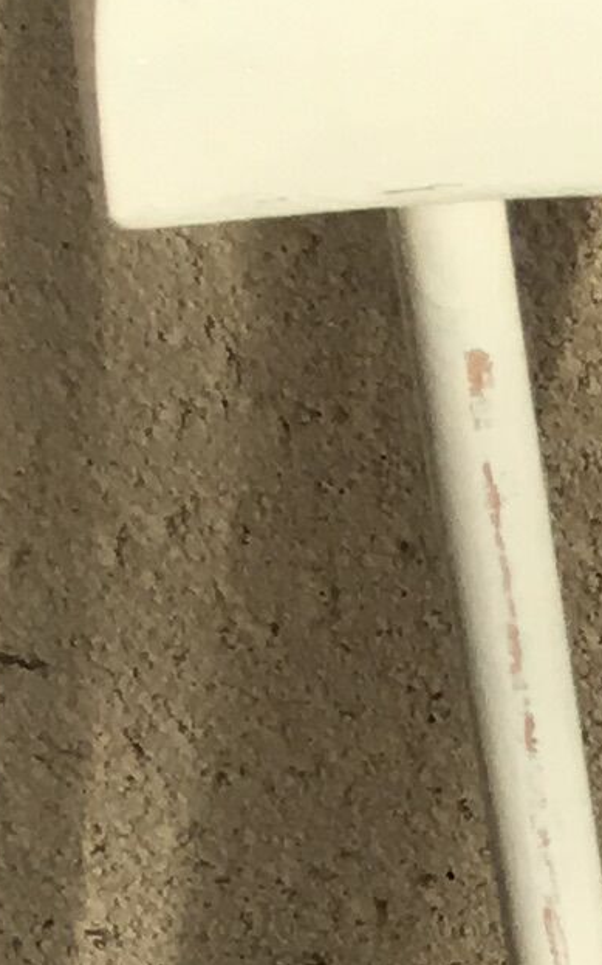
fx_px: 5227
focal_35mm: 199
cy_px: 2409
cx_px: 1428
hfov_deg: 6.3
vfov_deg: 9.3
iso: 25
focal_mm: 4.15
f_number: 2.2
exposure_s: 1/1709
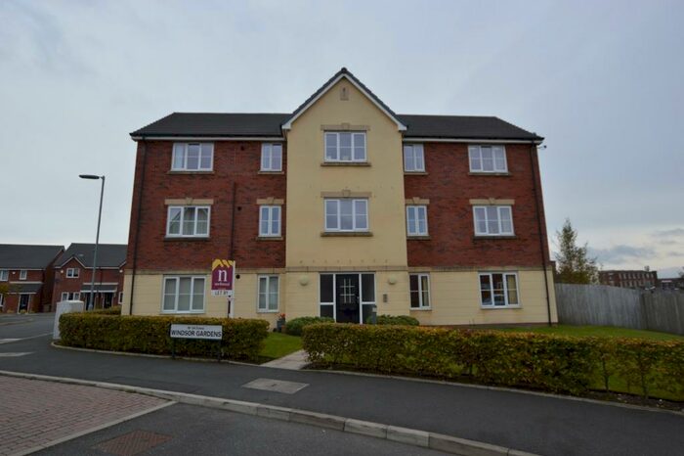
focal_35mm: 17
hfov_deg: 92.5
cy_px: 228
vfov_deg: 69.6
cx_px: 342
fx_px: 328
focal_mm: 11.5
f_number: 5.6
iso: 110
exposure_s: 1/125
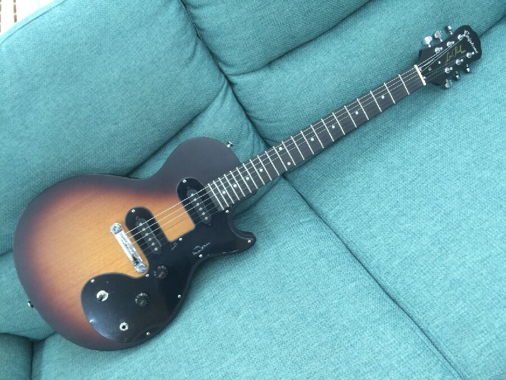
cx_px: 253
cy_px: 190
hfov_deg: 61.7
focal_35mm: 29
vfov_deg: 48.2
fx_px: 424
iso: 80
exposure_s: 1/30
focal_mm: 4.15
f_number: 2.2
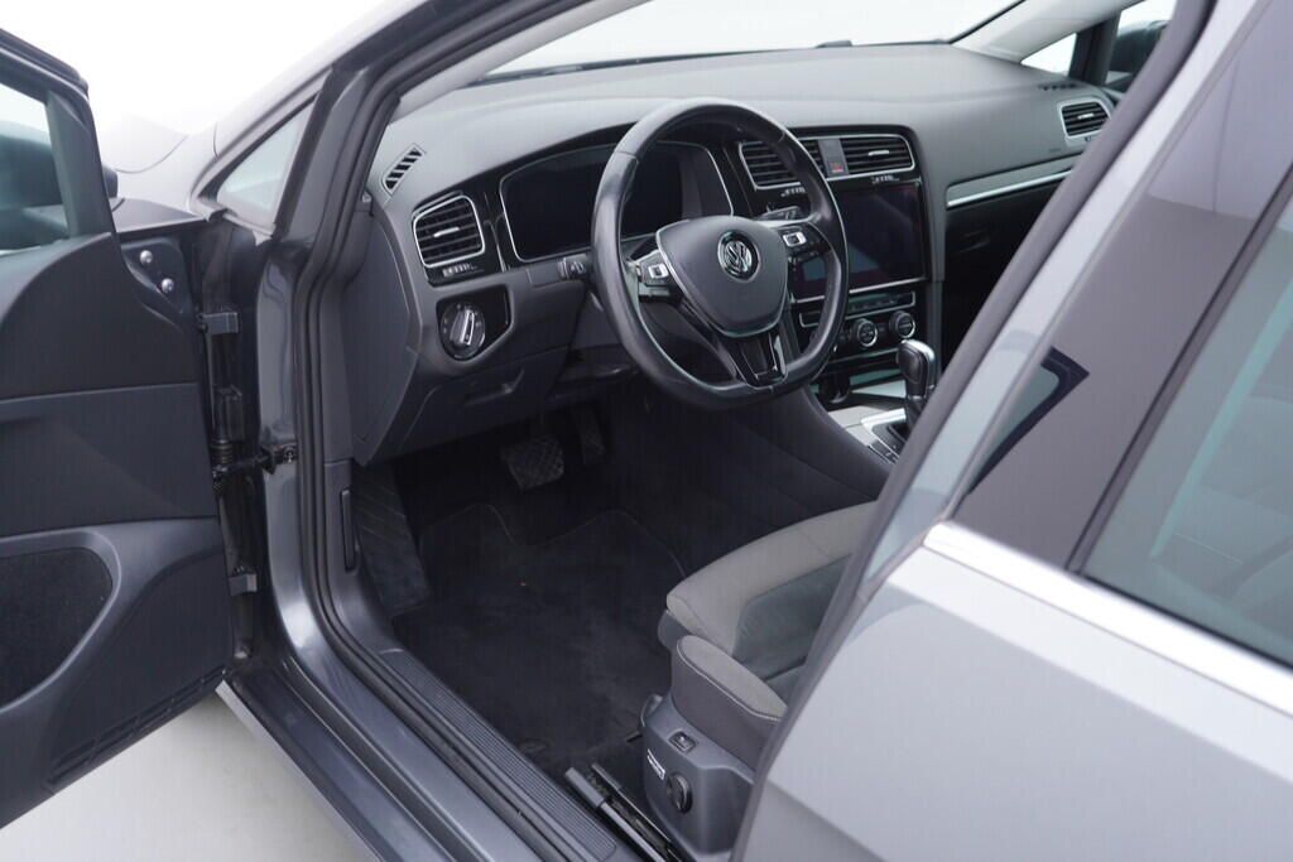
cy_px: 431
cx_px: 646
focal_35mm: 36
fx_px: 1293
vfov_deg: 36.9
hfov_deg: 53.1
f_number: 2.8
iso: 160
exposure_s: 1/40
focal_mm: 24
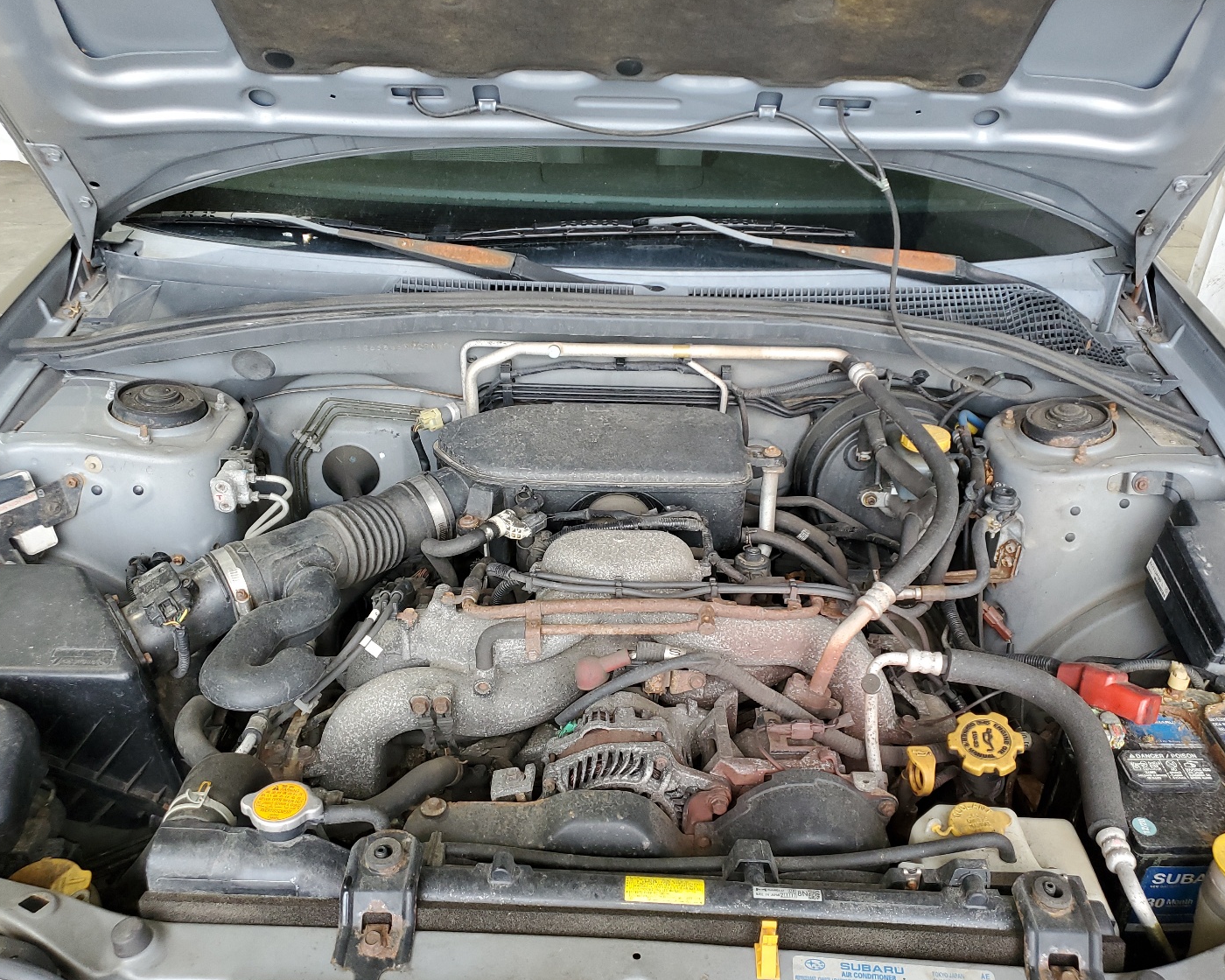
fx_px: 1051
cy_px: 473
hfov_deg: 60.4
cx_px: 645
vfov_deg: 50.0
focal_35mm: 29
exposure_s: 1/120
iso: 83
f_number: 1.5
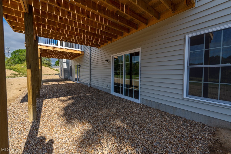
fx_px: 90
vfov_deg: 81.2
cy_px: 77
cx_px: 116
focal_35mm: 14
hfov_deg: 104.2
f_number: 9
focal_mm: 14
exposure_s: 1/500
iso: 200
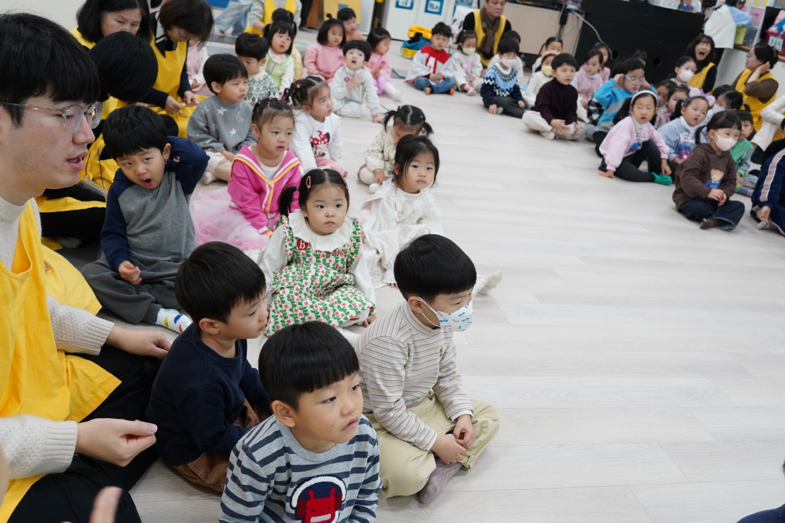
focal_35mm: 34
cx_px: 392
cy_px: 262
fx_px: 741
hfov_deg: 55.8
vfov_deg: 38.9
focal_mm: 34
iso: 2500
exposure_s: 1/125
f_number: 5.6
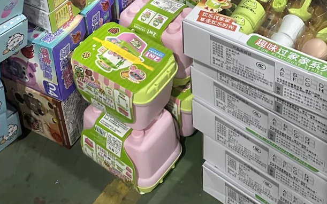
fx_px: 535
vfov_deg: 18.6
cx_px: 156
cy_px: -119
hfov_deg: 34.0
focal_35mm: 60
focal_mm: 6.86
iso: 640
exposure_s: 1/50
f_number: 1.78
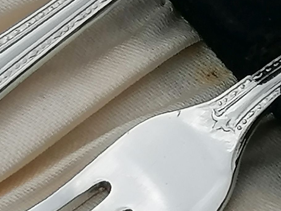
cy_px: -10
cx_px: 331
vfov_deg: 5.4
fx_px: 2208
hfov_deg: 7.2
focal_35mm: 272
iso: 50
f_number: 1.8
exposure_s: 1/611
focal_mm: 4.75
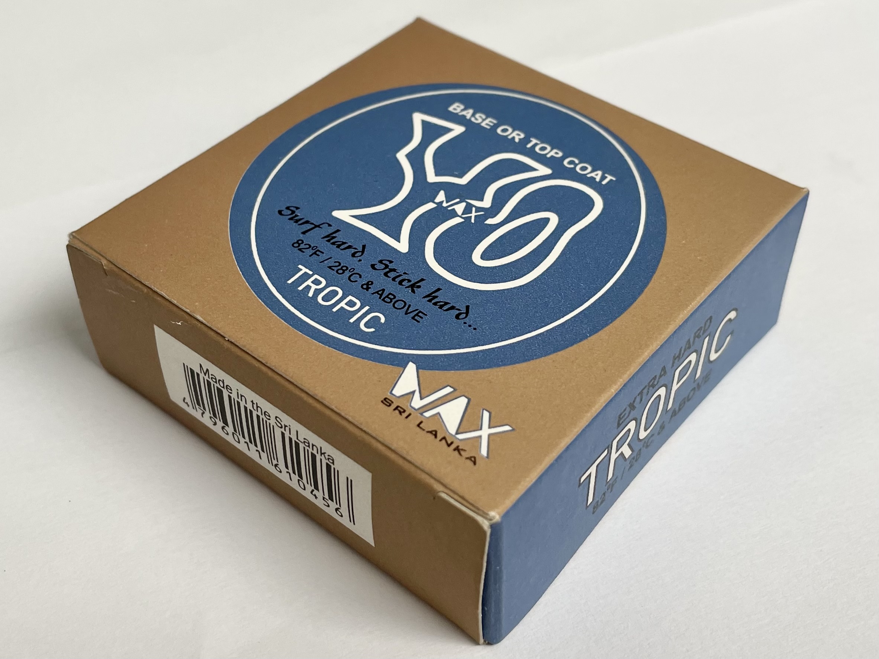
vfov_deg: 53.1
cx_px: 440
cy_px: 330
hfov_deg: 67.3
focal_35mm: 26
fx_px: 660
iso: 64
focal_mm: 4.2
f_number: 1.6
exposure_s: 1/121
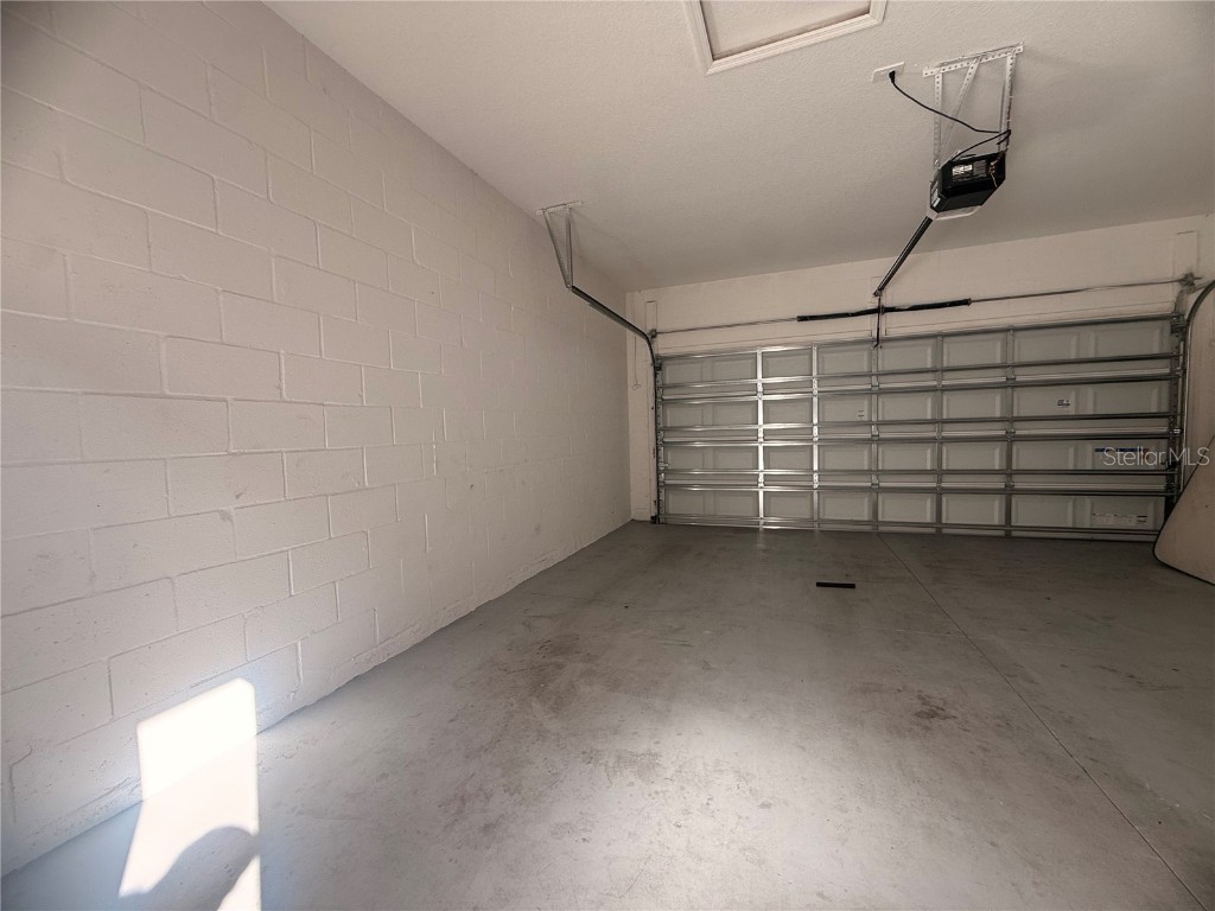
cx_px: 608
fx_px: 491
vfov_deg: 85.7
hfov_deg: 102.1
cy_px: 456
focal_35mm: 14
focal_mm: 2.22
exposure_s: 1/99
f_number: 2.2
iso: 64
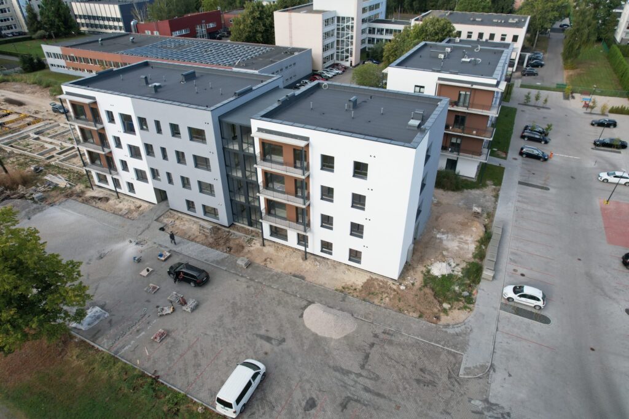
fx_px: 384
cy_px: 210
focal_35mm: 22
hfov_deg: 78.6
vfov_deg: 57.2
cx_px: 314
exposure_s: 1/1000
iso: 200
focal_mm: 8.38
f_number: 2.8
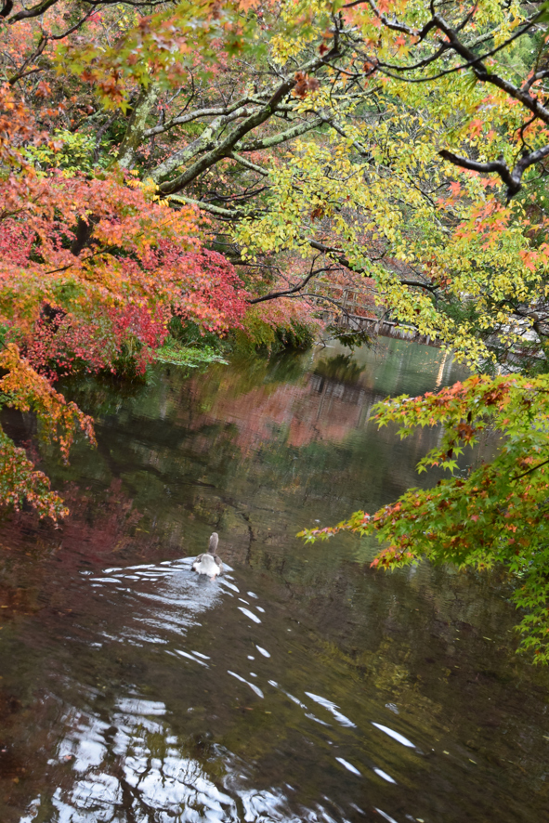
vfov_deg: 38.2
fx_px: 1189
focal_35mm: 52
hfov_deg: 26.0
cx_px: 265
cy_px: 385
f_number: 6.3
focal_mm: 30
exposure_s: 1/15
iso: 900
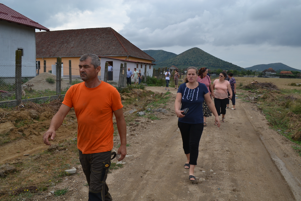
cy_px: 100
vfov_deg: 47.9
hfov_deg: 67.4
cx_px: 150
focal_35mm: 27
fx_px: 226
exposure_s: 1/200
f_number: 7.1
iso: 100
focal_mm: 18
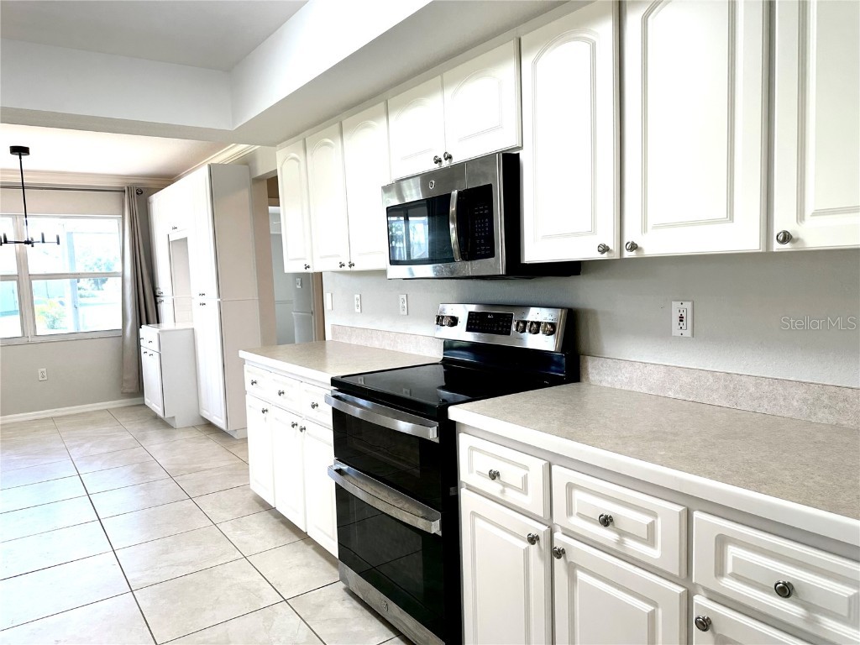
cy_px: 322
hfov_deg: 71.6
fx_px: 596
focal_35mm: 24
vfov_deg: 56.8
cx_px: 430
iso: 100
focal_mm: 6.86
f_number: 1.78
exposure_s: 1/120
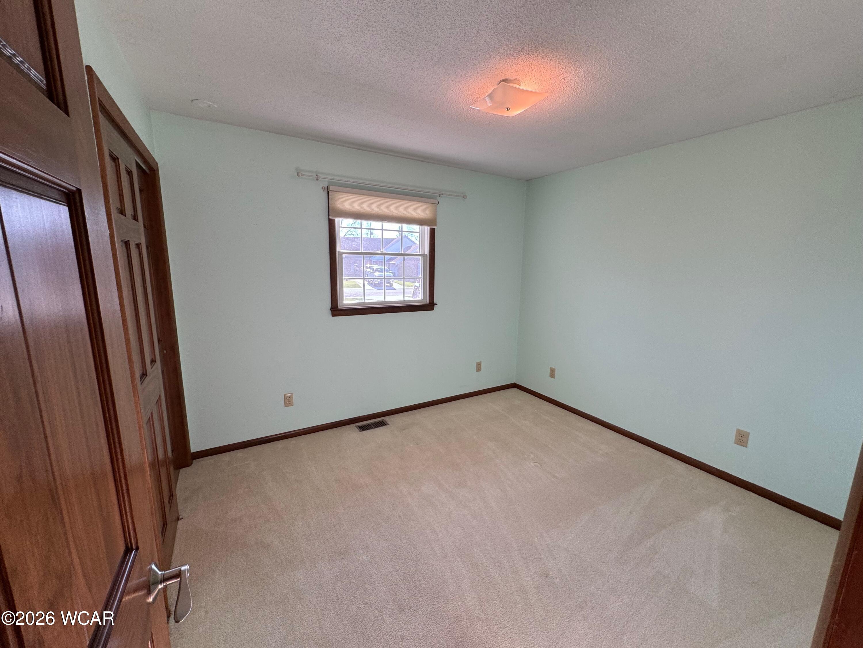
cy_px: 324
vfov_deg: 85.7
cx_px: 432
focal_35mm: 14
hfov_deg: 102.1
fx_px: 349
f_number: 2.2
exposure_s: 1/120
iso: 100
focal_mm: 2.22
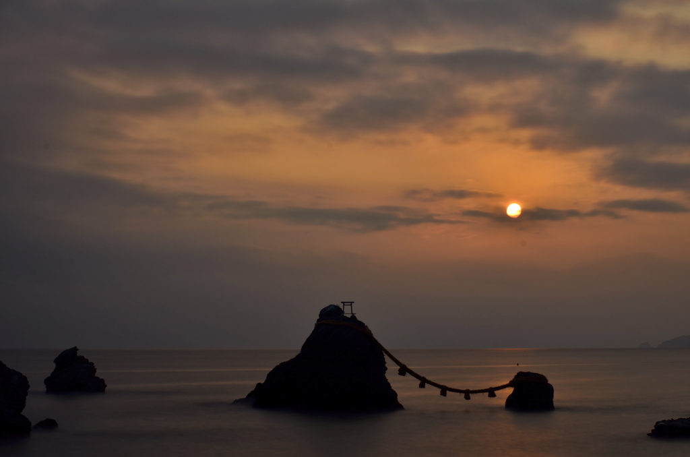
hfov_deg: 27.0
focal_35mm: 75
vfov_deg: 18.1
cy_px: 228
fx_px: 1434
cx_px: 345
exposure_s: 10
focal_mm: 50
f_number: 16
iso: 100
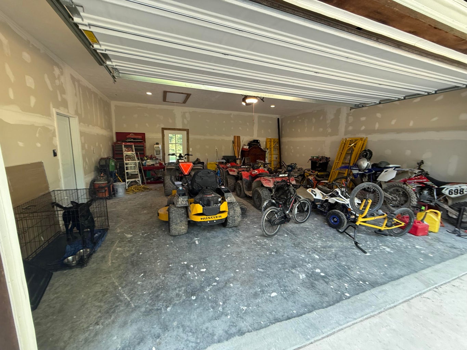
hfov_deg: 102.1
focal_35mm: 14
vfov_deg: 85.7
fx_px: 189
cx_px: 234
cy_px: 175
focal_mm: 2.22
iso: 200
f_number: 2.2
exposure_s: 1/60
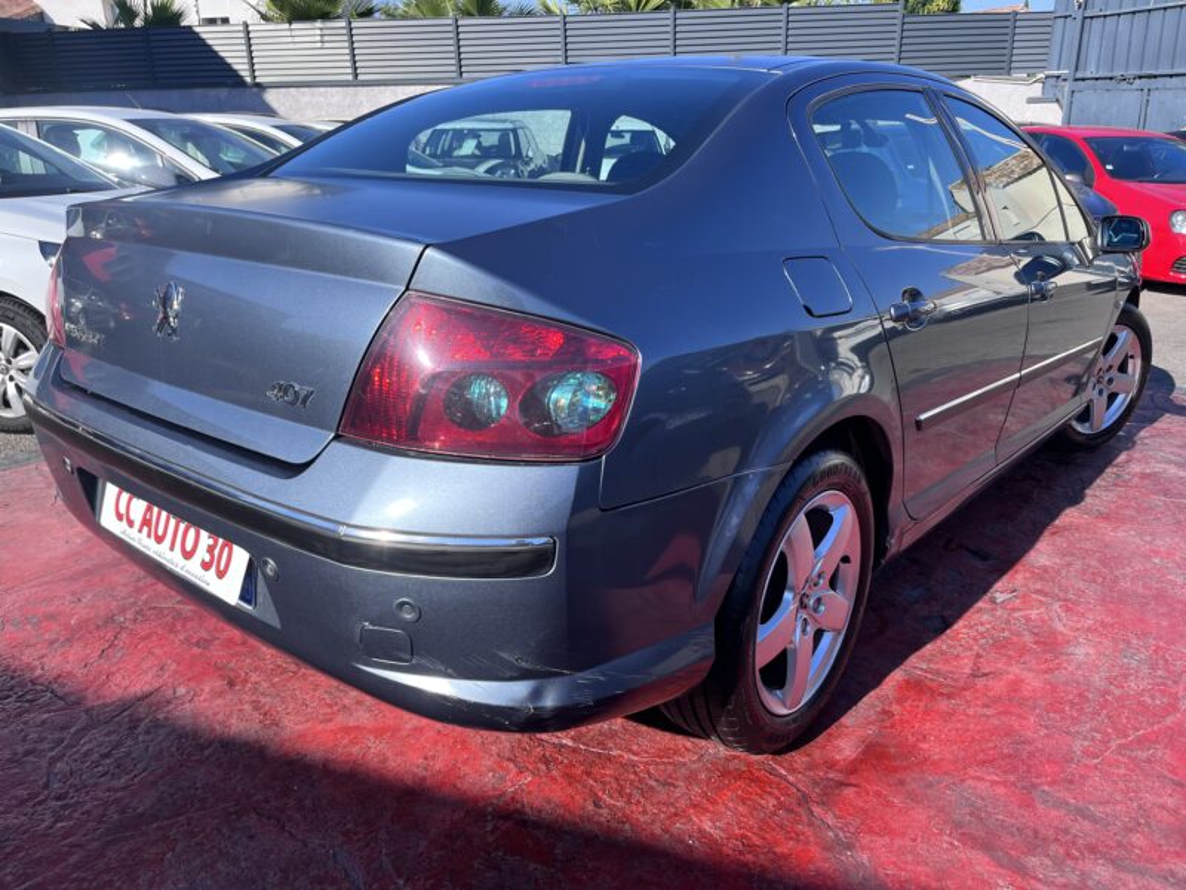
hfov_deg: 67.3
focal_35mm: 26
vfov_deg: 53.1
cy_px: 445
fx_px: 891
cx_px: 593
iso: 50
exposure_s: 1/1294
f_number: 1.6
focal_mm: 5.1
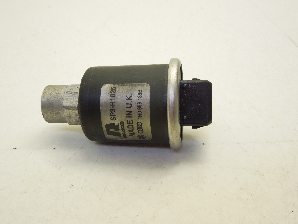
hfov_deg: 52.6
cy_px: 112
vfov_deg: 40.7
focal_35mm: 35
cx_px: 149
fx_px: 301
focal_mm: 6.3
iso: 400
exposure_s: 1/25
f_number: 3.7
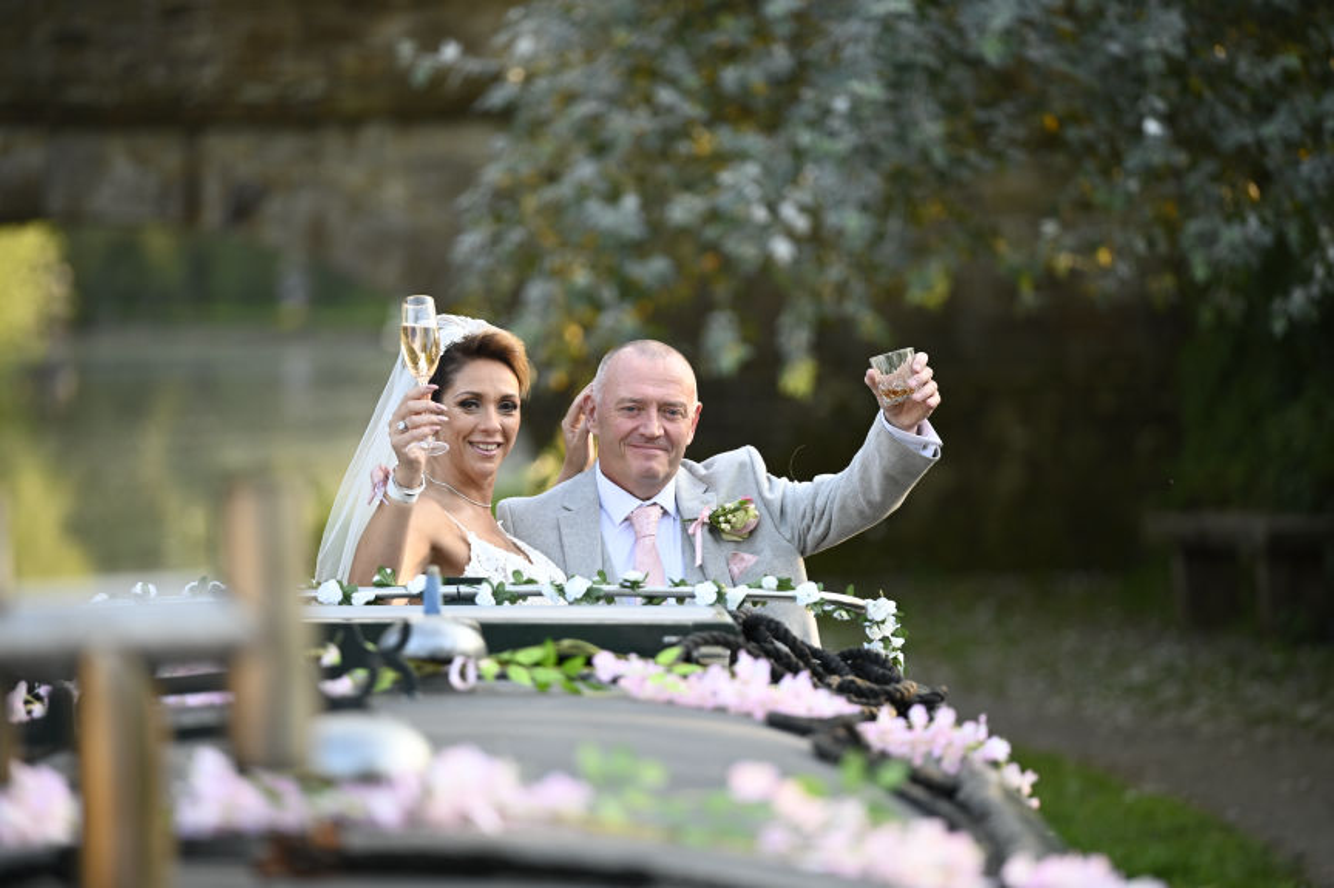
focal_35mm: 200
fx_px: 7407
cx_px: 667
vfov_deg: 6.9
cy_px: 444
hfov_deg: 10.3
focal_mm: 200
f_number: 2.8
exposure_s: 1/500
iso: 500
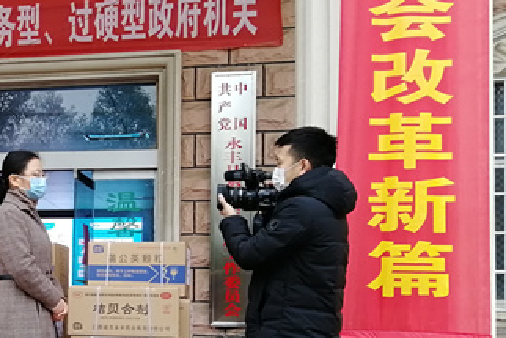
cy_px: 262
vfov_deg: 22.0
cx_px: -9
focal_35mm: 61
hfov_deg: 30.4
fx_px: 858
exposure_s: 1/50
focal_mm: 3.95
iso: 160
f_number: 2.2
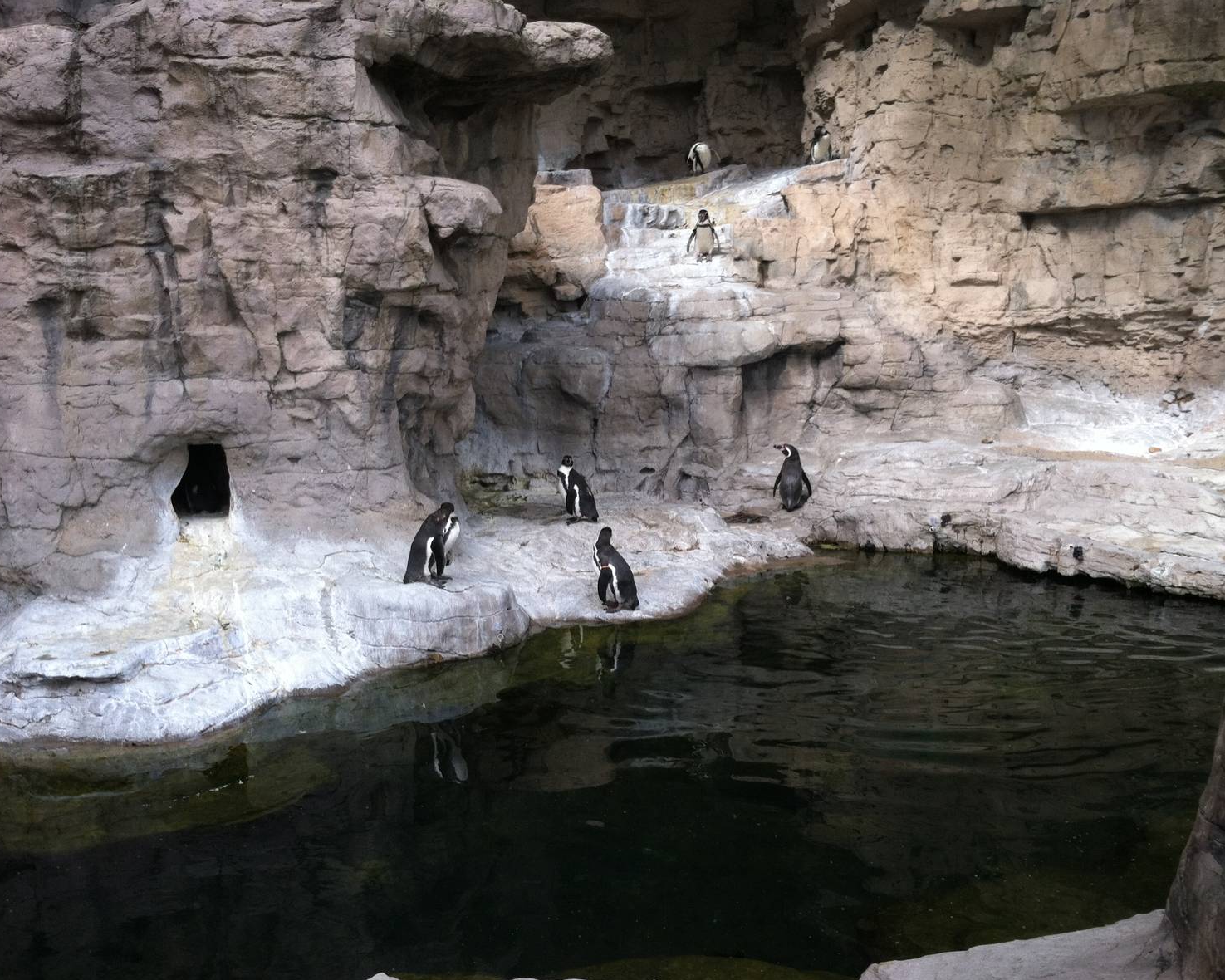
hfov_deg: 49.1
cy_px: 495
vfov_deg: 40.1
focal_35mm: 37
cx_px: 641
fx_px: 1341
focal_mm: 3.85
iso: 80
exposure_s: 1/248
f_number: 2.8
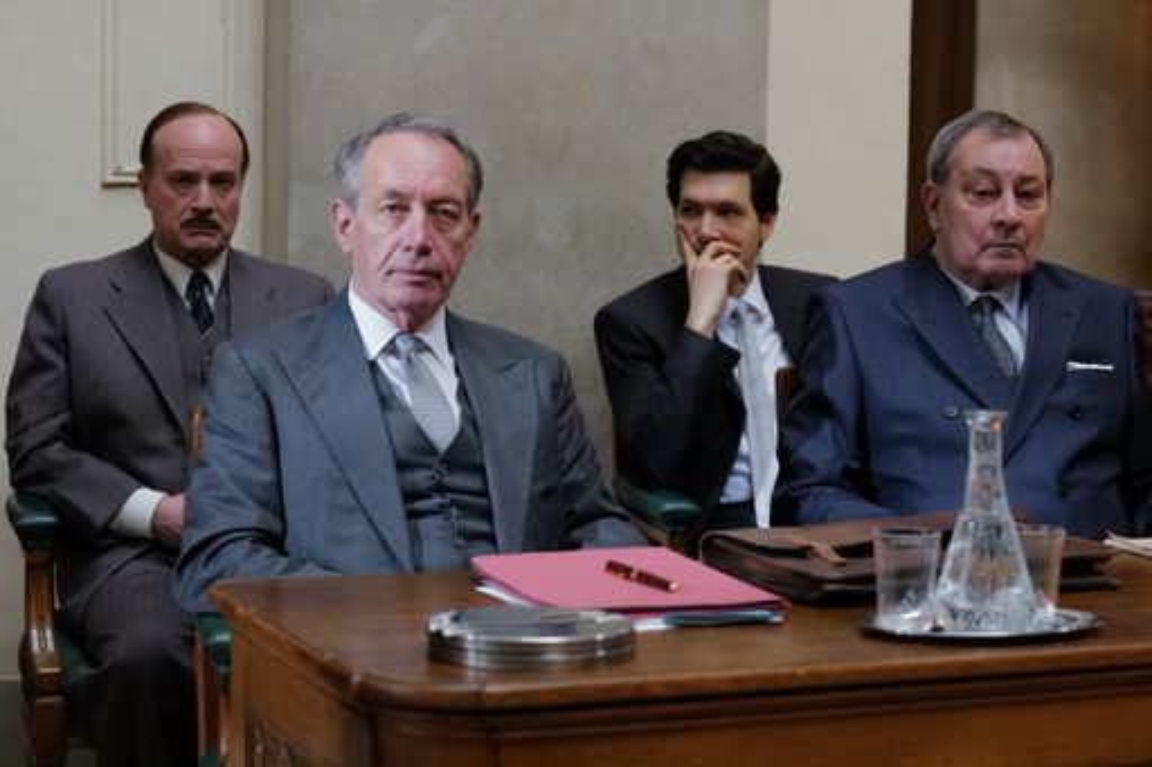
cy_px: 384
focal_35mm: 75
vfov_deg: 18.2
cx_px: 576
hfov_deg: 27.0
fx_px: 2399
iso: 6400
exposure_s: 1/160
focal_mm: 75
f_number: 5
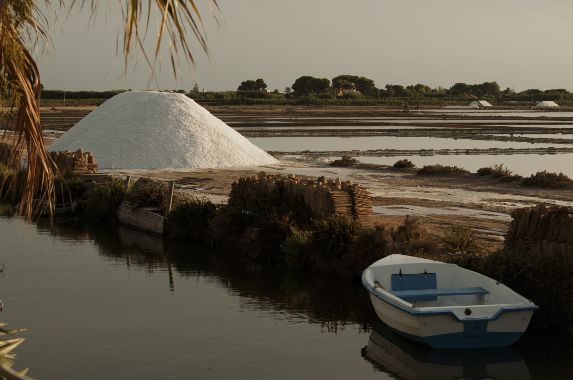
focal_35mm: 82
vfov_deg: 16.5
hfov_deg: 24.6
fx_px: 1312
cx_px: 286
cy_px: 190
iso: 200
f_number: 8
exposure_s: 1/250
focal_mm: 55
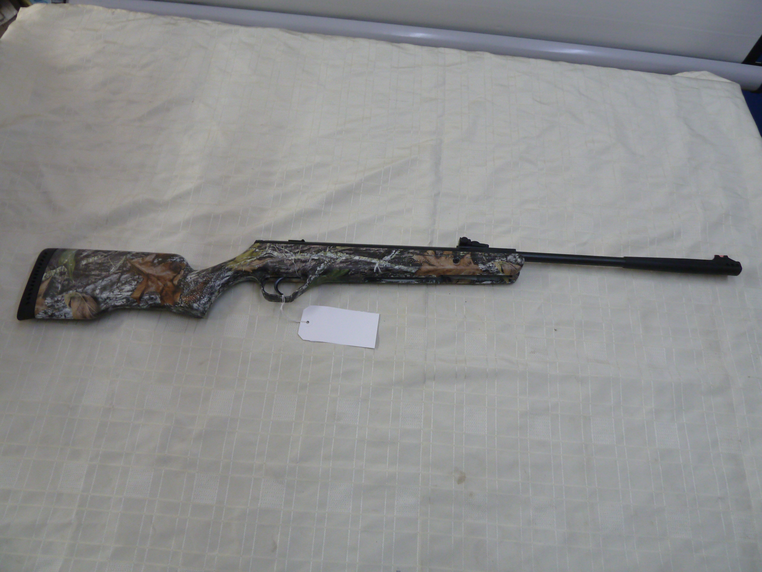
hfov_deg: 69.4
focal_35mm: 25
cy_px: 286
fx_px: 550
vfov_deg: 54.9
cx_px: 381
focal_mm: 4.1
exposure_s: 1/30
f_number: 3.3
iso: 160
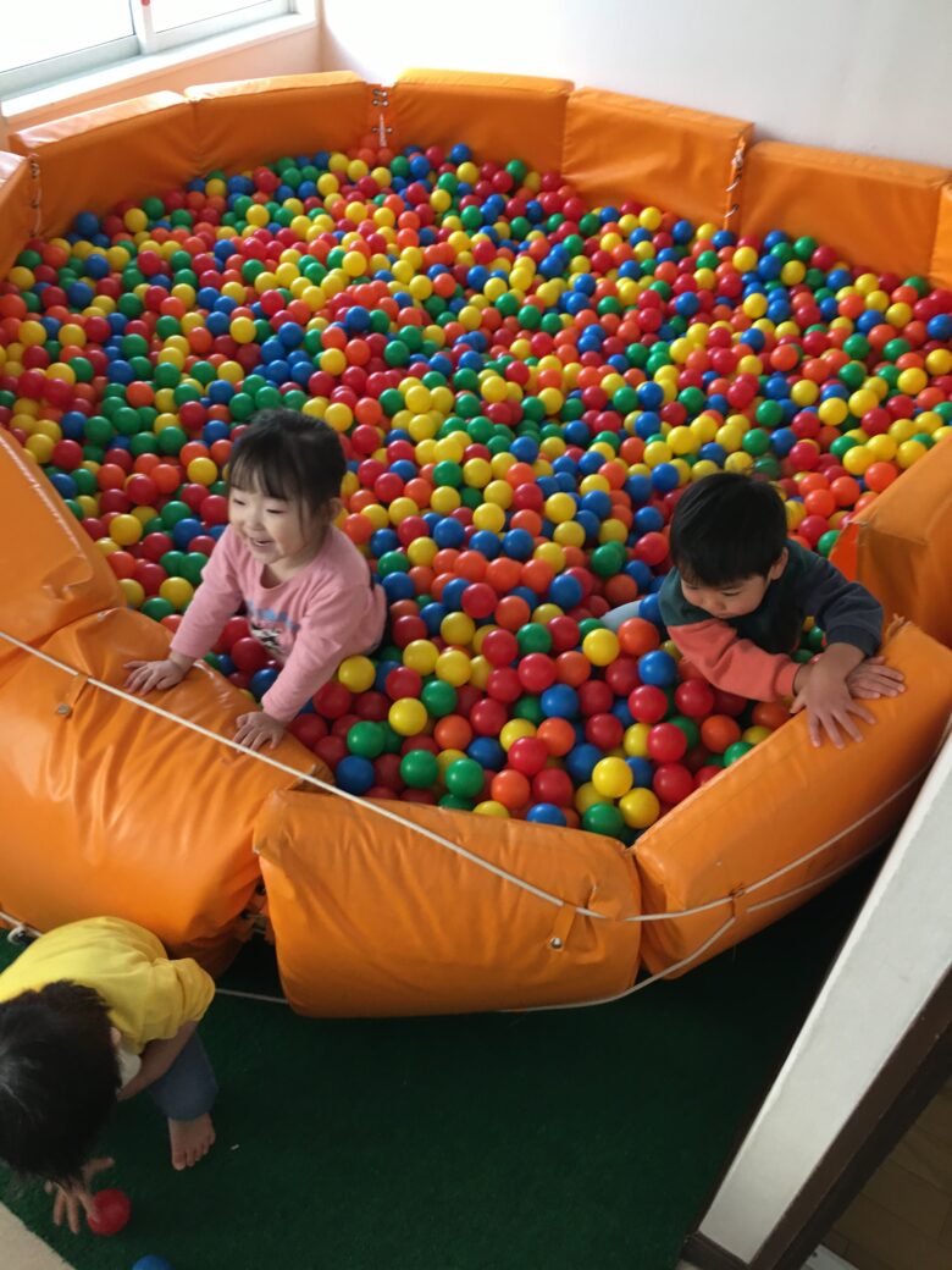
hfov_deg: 48.2
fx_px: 1063
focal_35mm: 29
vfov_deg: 61.7
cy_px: 635
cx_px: 476
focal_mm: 4.15
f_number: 2.2
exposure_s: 1/15
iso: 40
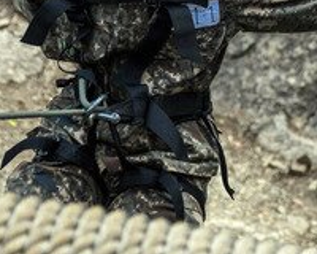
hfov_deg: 4.9
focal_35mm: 394
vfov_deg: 3.9
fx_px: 3696
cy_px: 31
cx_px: 307
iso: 200
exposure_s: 1/200
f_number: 7.1
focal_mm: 100
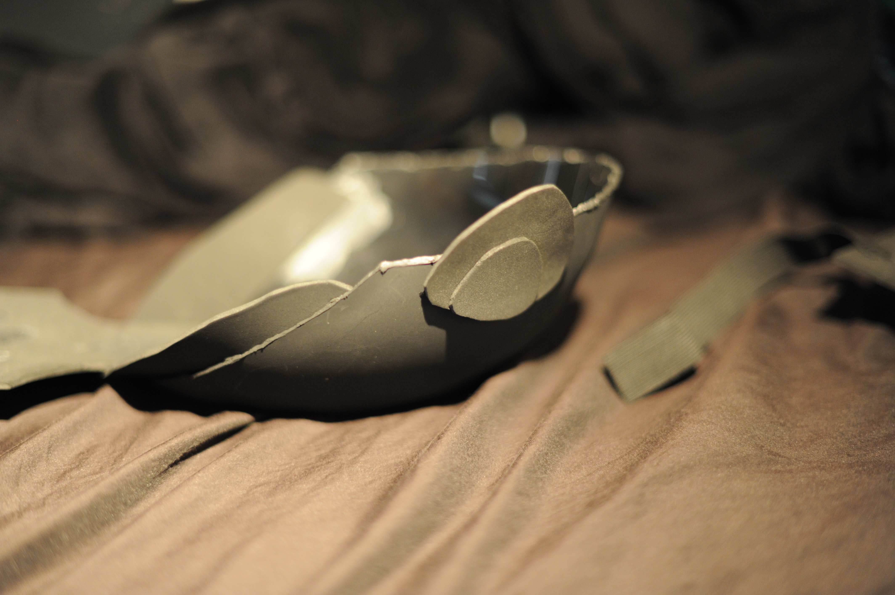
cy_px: 298
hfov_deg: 39.6
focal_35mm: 50
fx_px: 1242
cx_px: 448
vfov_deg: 27.0
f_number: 1.4
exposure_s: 1/15
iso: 1600
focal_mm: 50
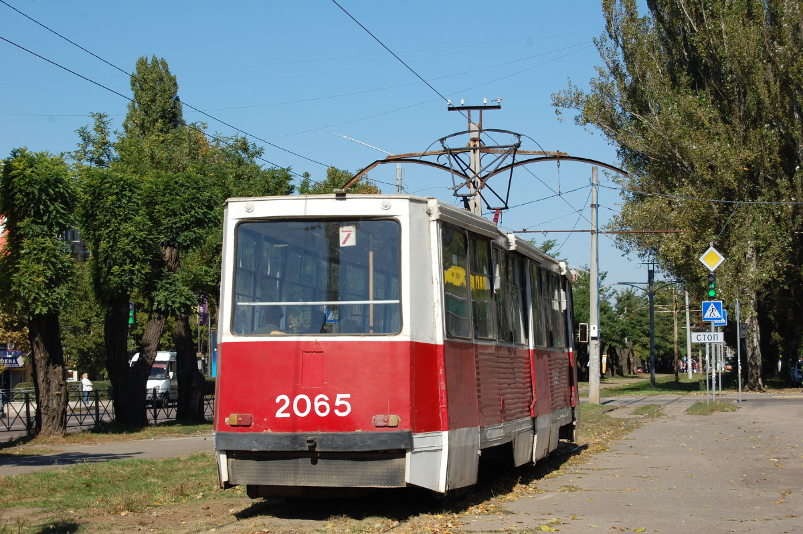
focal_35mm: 82
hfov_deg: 24.6
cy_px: 267
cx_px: 402
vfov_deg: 16.5
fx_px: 1839
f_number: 10
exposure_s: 1/320
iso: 200
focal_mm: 55
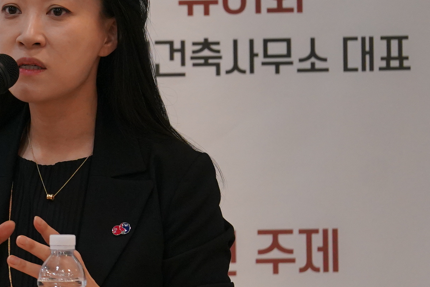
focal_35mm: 636
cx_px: -118
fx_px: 7597
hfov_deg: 3.2
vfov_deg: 2.2
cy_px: 97
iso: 2500
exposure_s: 1/200
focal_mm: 198
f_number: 4
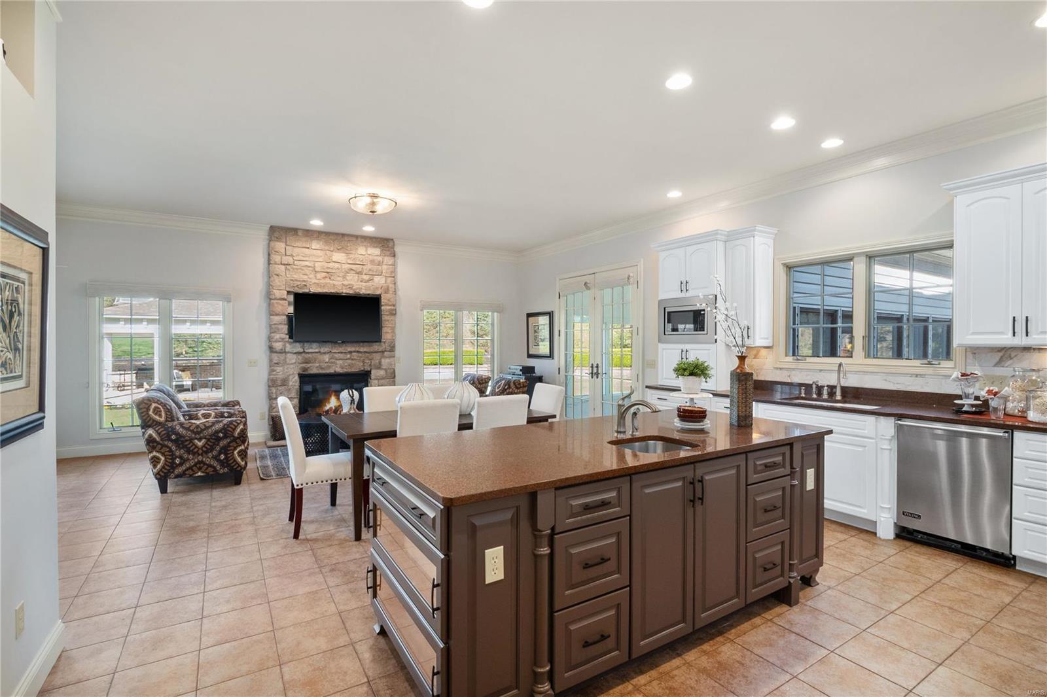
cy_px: 348
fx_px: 465
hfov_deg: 96.7
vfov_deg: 73.7
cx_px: 524
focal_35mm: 16
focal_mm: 8
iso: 400
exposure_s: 1/2.5
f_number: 8
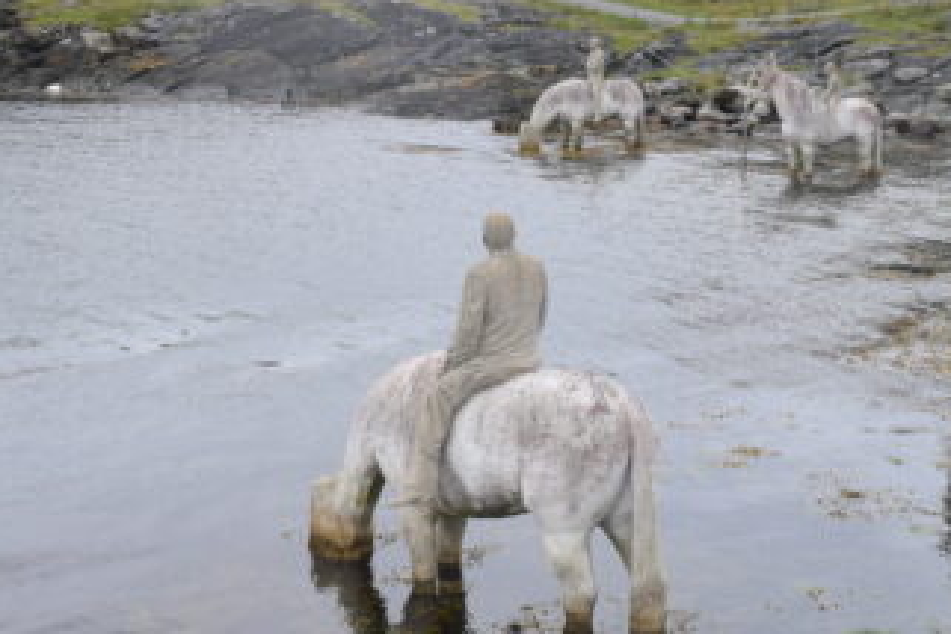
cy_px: 250
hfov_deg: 28.5
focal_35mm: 70
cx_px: 681
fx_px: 1849
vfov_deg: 19.4
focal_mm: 30
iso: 400
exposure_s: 1/250
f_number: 8
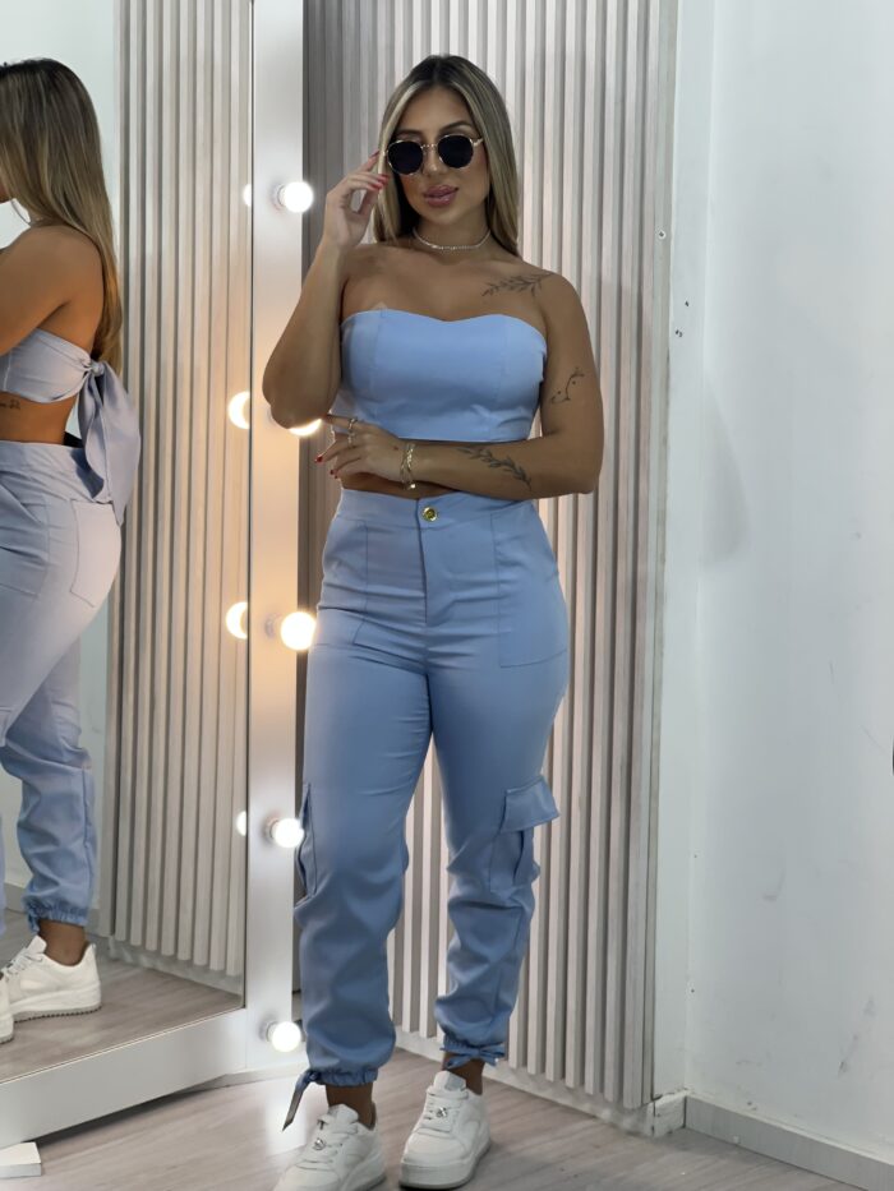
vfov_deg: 25.3
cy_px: 596
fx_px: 2651
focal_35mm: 77
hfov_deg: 19.1
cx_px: 447
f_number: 2.8
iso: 64
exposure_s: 1/120
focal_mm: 9
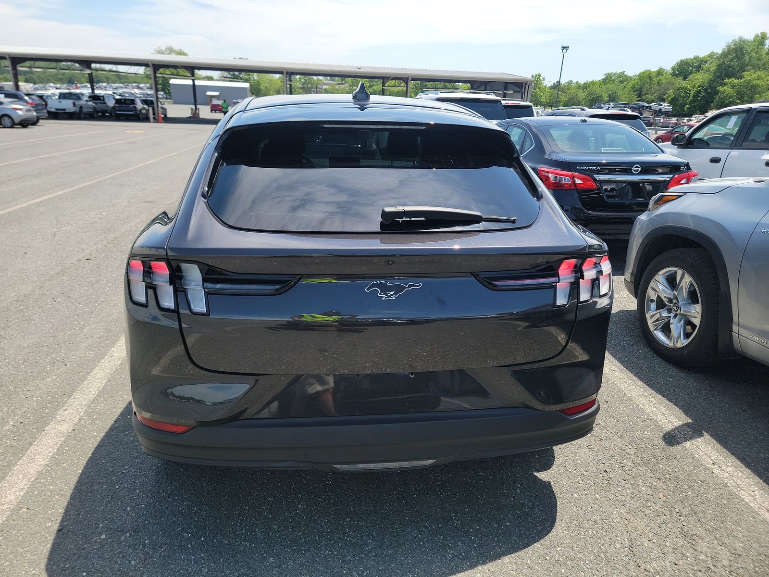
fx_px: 533
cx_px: 384
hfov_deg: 71.6
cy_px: 288
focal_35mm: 24
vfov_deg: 56.8
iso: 50
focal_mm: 6.7
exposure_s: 1/520
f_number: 1.8
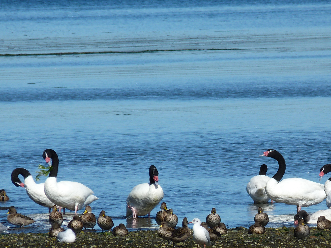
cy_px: 168
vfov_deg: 1.5
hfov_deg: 2.0
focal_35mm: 991
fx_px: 9476
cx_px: 253
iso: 80
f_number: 5.6
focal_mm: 108
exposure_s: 1/500
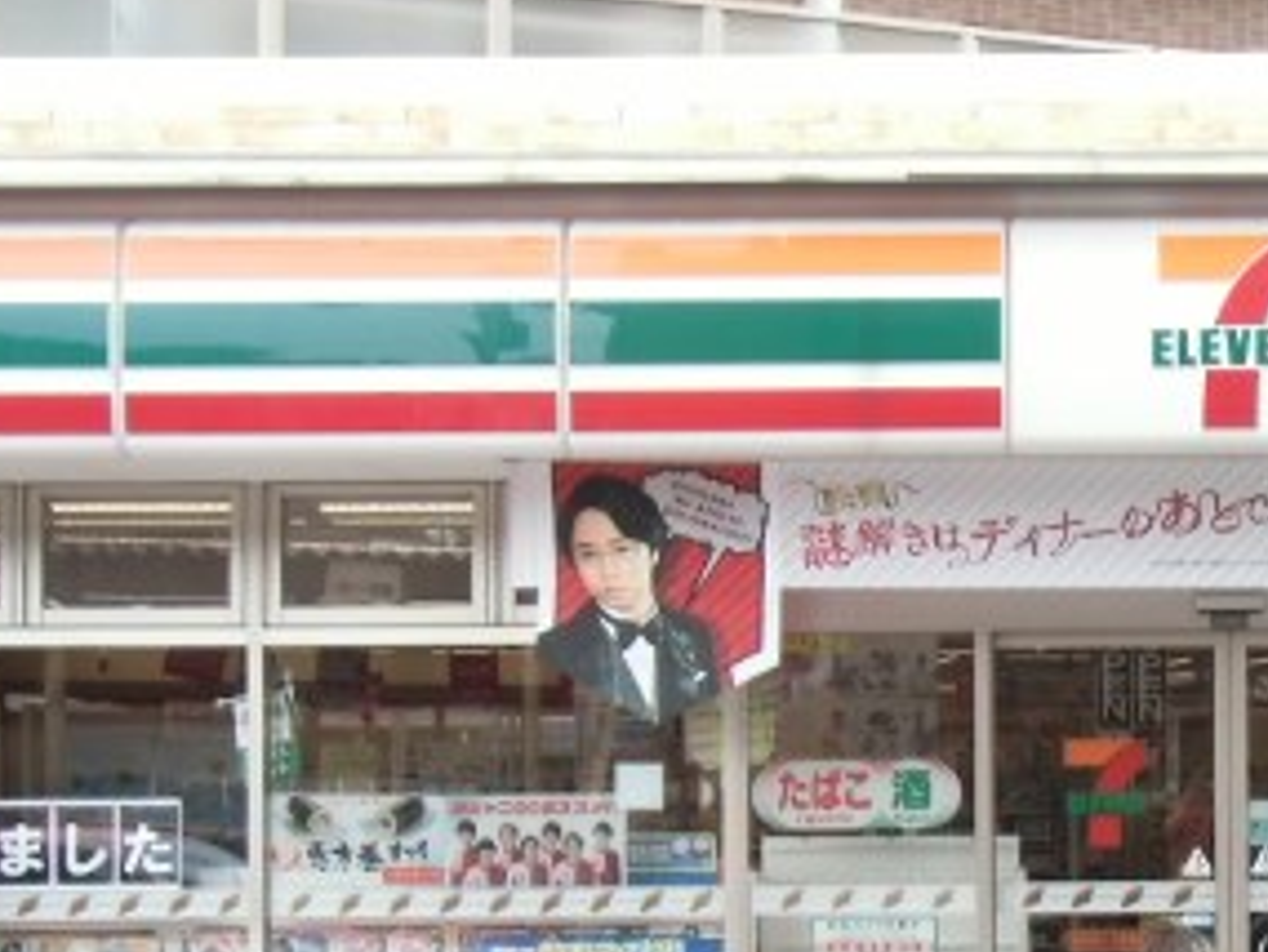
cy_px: 781
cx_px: 1206
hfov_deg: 30.8
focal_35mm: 59
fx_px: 2162
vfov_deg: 24.4
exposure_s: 1/100
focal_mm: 4.24
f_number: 3
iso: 64
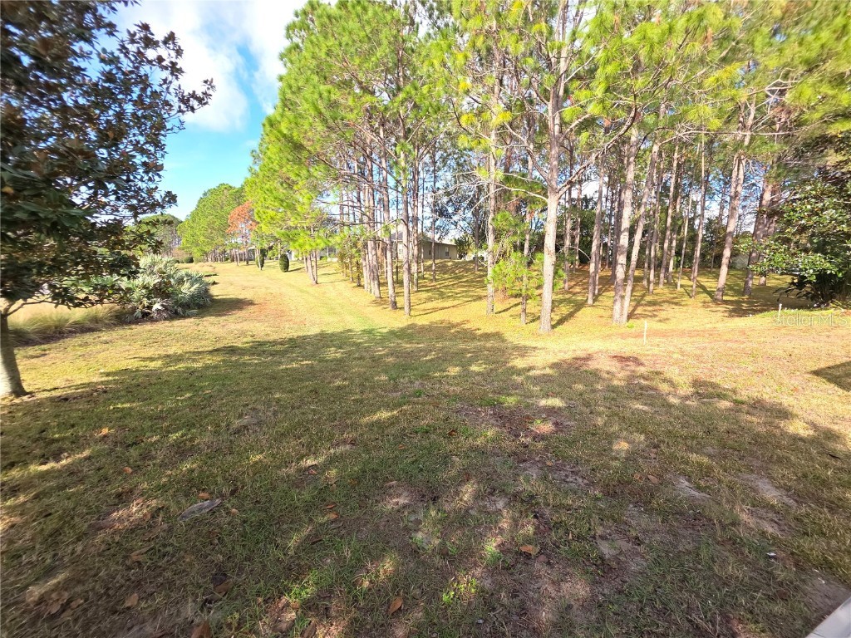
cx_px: 426
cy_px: 319
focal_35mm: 13
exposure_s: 1/238
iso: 20
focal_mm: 2.2
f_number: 1.9
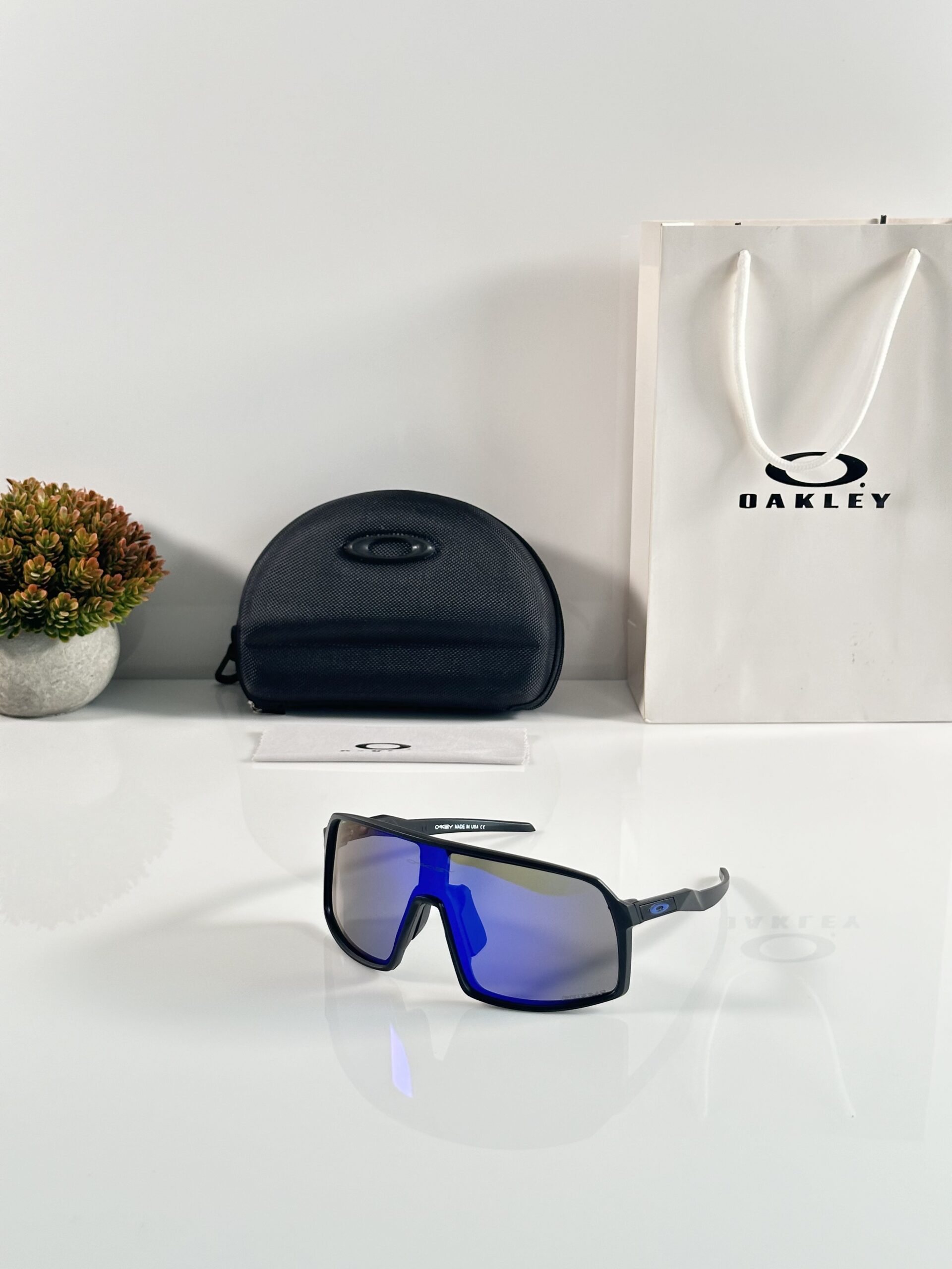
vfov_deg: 39.7
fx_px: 1760
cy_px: 634
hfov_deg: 30.3
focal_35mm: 48
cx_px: 476
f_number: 1.78
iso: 80
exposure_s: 1/100
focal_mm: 6.86
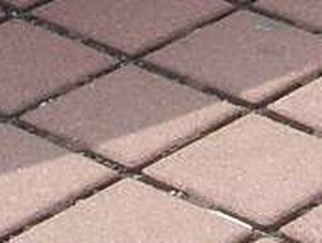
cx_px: 217
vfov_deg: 5.4
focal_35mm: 266
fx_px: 2480
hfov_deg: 7.4
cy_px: -418
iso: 80
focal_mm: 6.3
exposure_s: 1/180
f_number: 7.7
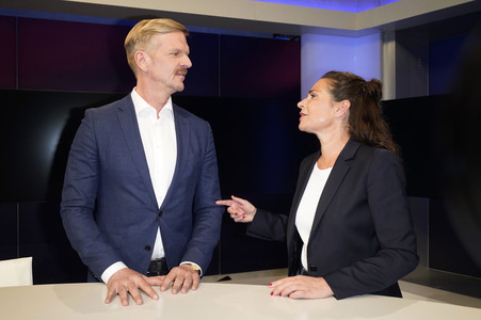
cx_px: 240
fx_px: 374
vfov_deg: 46.3
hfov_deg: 65.5
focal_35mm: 28
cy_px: 160
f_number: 5.6
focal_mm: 28
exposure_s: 1/160
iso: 2000
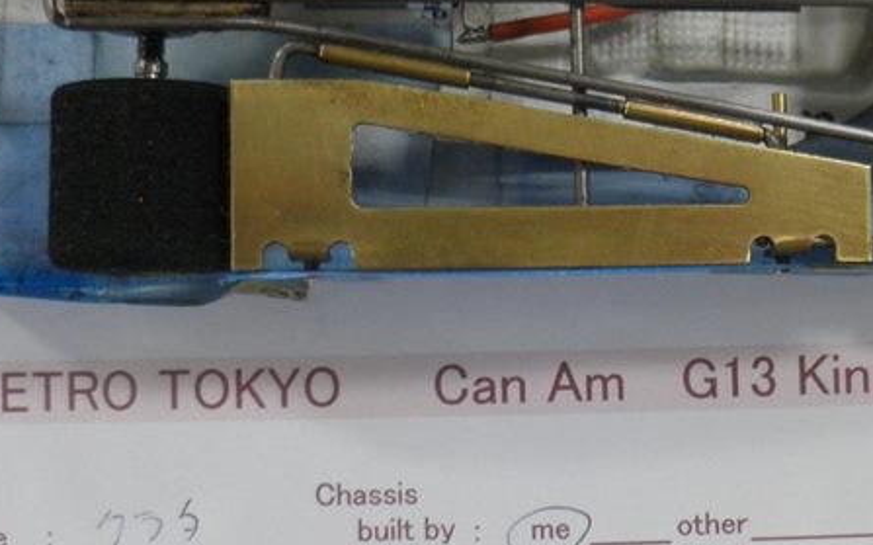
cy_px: 203
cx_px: 627
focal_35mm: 68
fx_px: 1617
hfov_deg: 29.8
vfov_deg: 19.1
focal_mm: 5
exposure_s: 1/20
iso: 200
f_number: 3.2
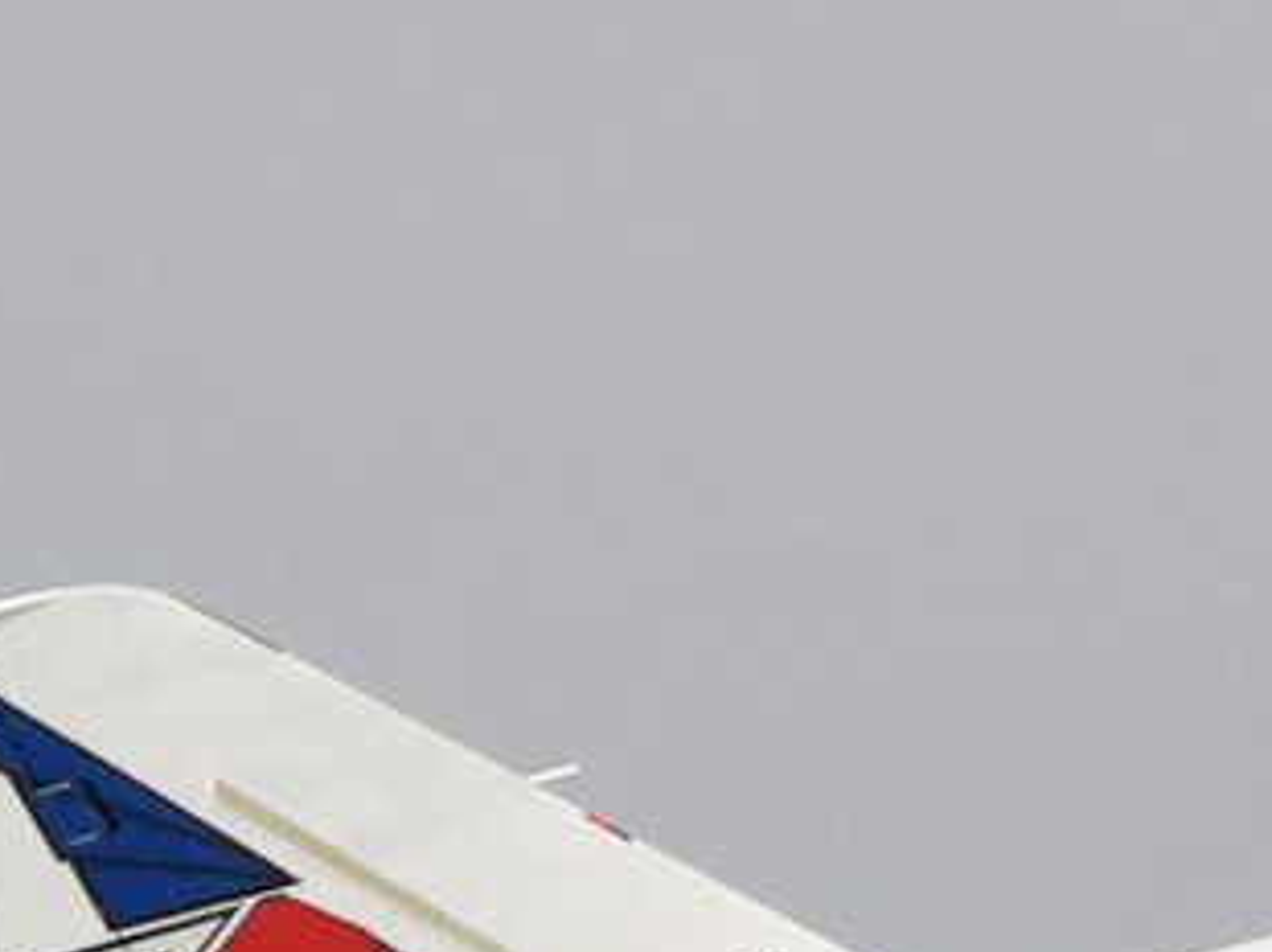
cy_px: 1141
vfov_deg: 0.7
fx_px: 82101
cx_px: 1448
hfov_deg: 0.9
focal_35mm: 2236
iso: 100
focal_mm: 400
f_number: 5.6
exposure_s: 1/2000
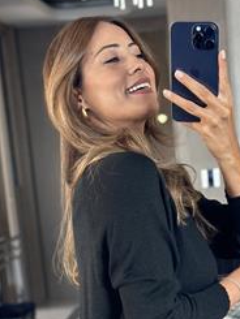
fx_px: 914
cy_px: 279
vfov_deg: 19.5
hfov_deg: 14.9
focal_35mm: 99
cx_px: 163
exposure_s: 1/60
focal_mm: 6.86
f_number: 1.78
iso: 125
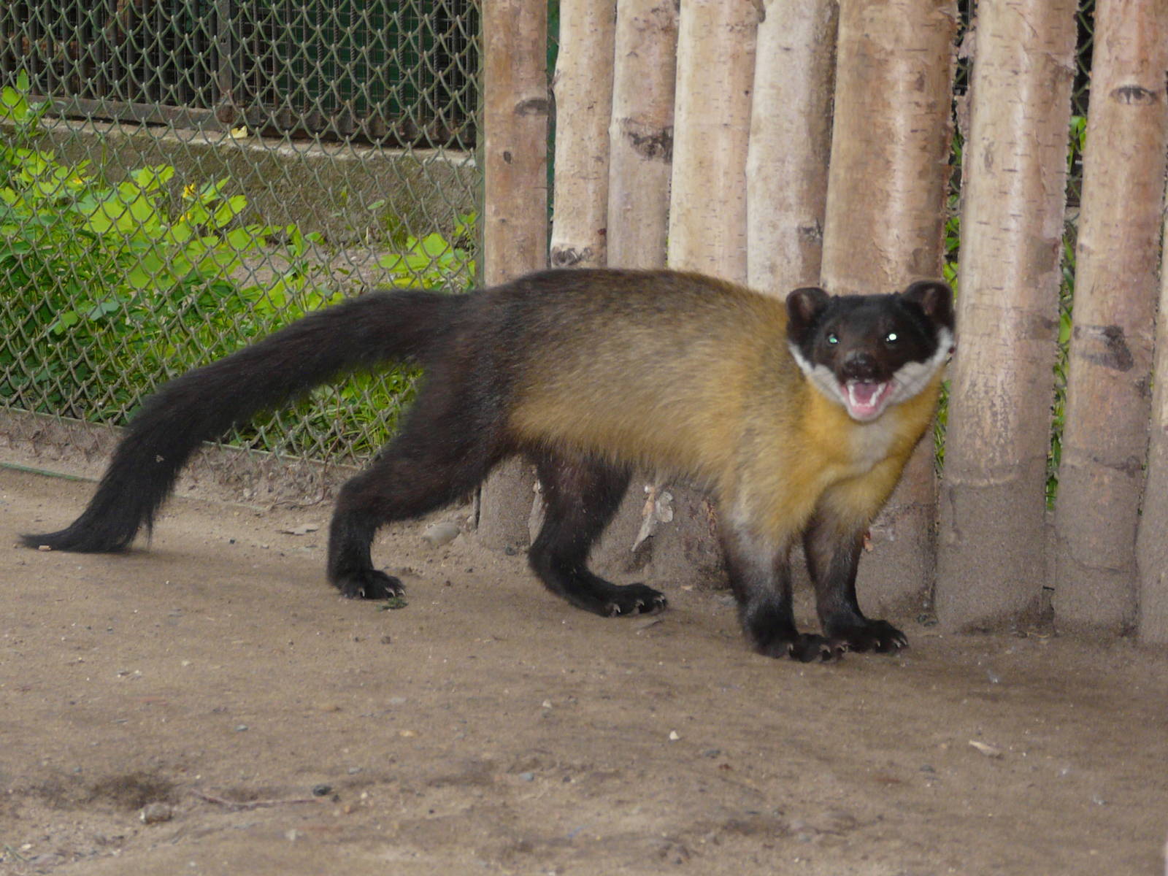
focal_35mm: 111
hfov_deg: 17.7
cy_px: 438
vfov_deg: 13.3
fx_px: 3745
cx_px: 584
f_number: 3.6
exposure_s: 1/80
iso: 160
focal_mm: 14.3
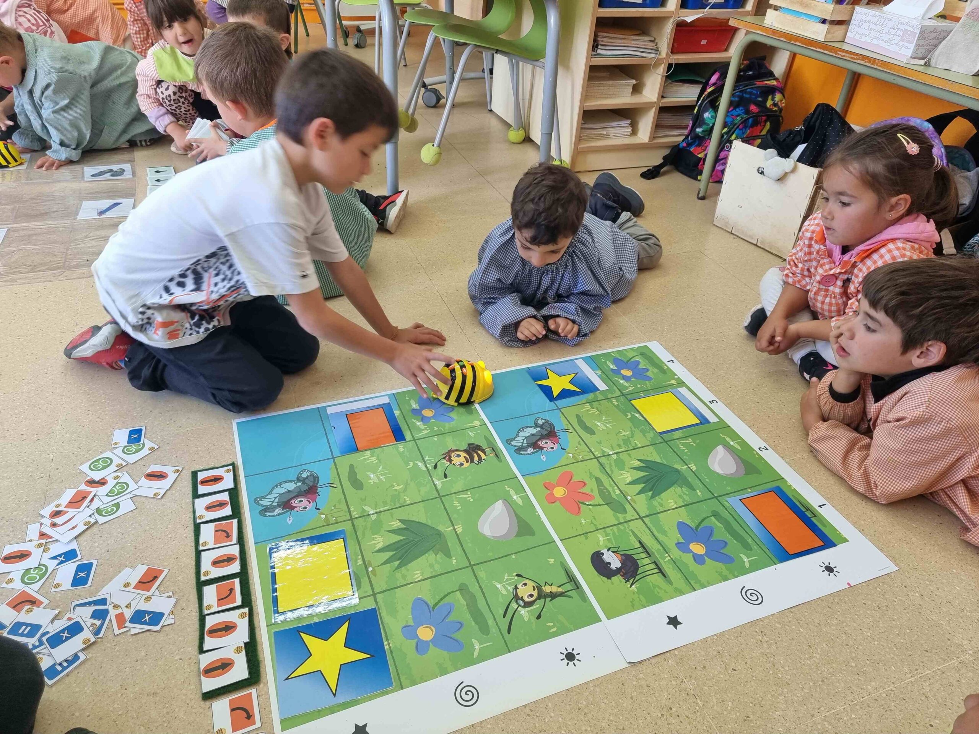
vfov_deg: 56.8
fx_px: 679
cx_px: 490
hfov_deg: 71.6
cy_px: 367
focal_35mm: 24
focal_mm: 6.7
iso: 200
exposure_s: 1/100
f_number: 1.8
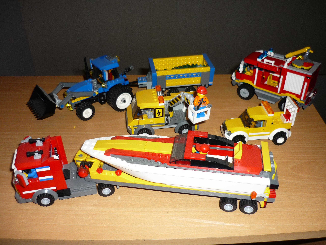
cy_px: 122
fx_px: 311
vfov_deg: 42.9
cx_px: 163
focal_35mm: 33
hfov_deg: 55.4
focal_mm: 5.5
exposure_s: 1/30
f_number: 2.8
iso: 100
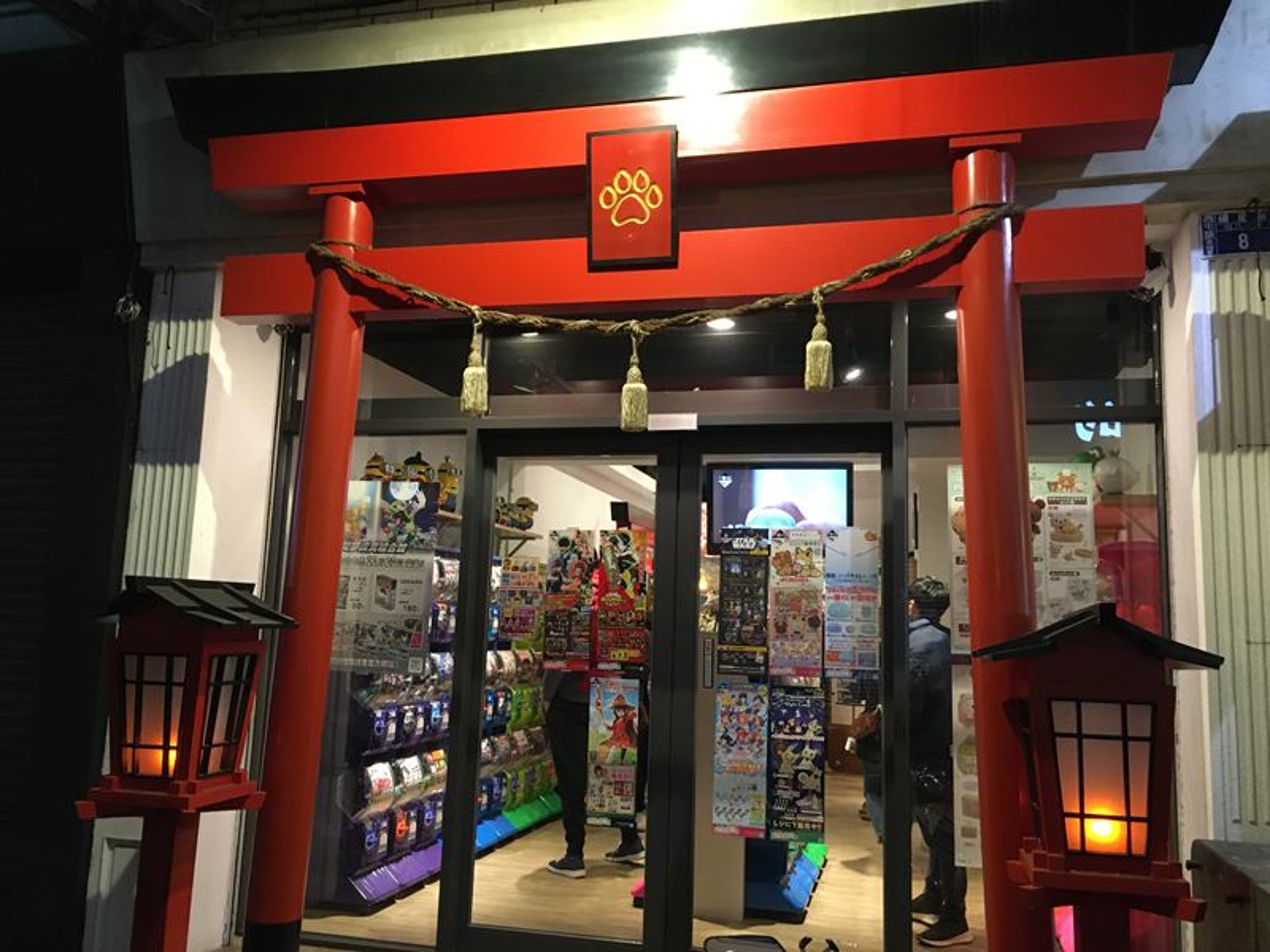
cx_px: 635
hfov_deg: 61.7
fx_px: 1064
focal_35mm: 29
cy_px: 476
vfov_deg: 48.2
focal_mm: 4.15
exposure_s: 1/30
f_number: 2.2
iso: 200
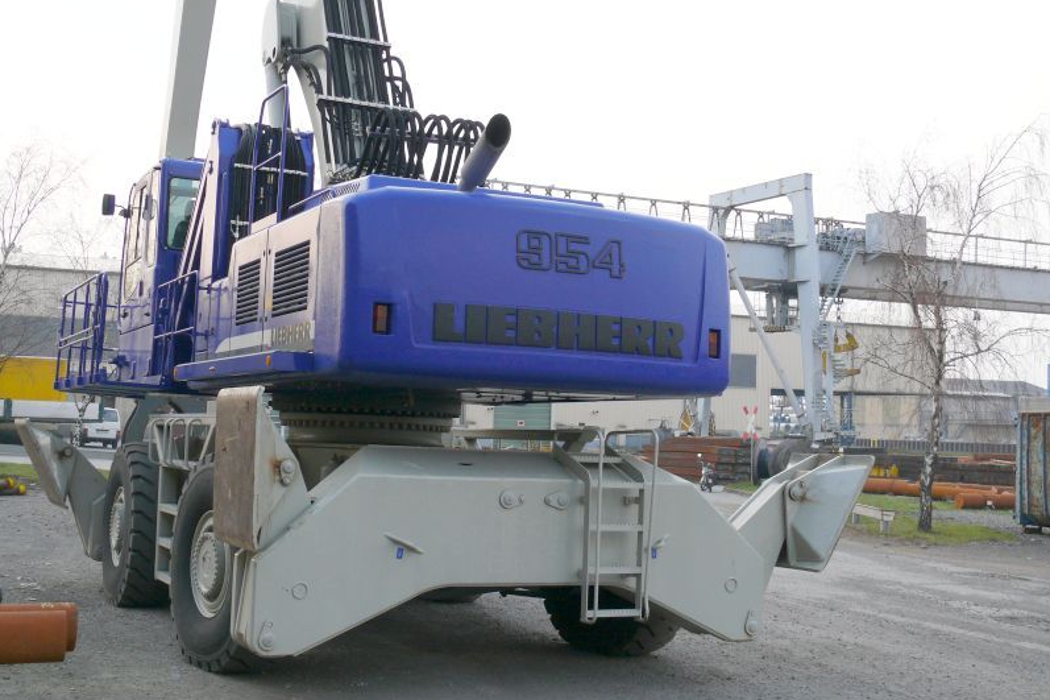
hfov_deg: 41.9
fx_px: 1370
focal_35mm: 47
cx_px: 526
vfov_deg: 28.6
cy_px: 341
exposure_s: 1/500
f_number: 3.6
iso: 100
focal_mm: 9.6
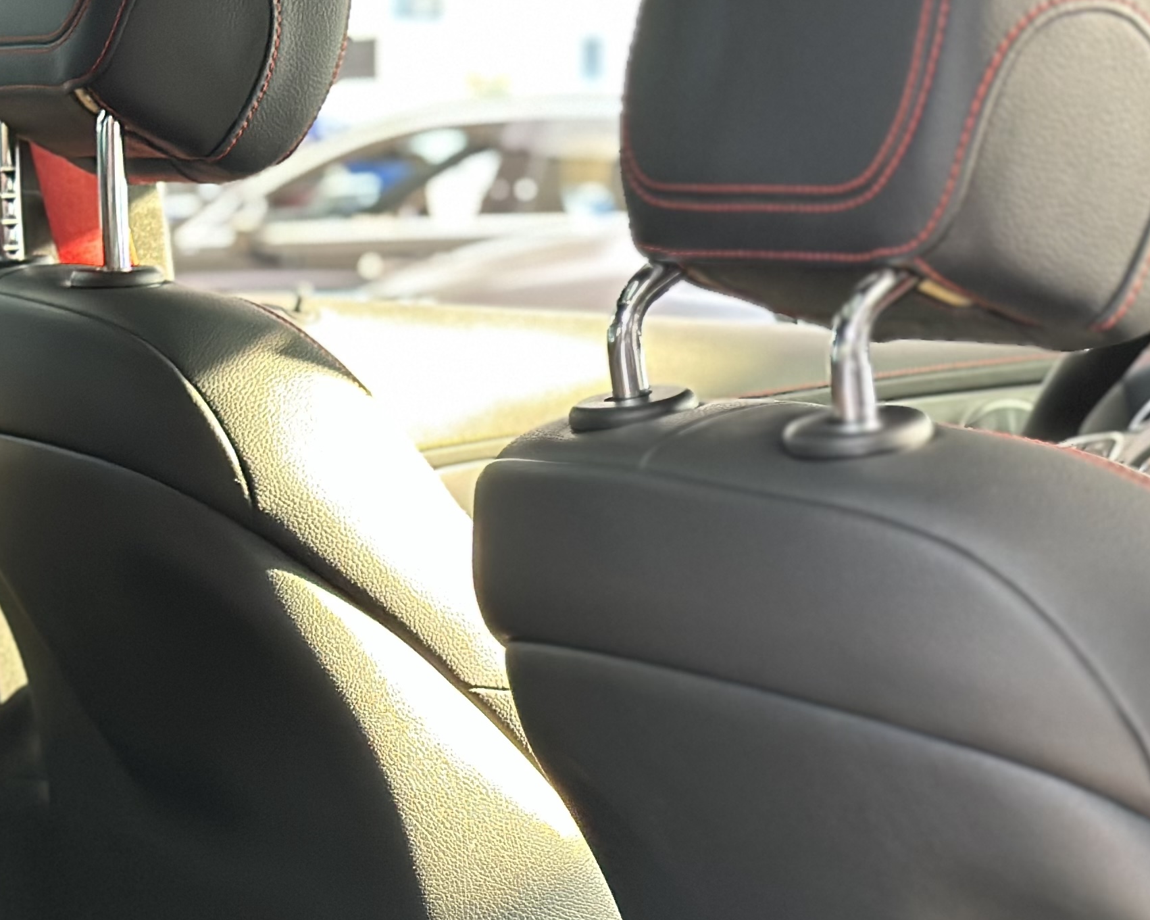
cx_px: 373
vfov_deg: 13.6
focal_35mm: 111
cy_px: 965
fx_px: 3777
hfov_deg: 17.3
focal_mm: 6.86
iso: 400
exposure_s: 1/33
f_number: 1.78
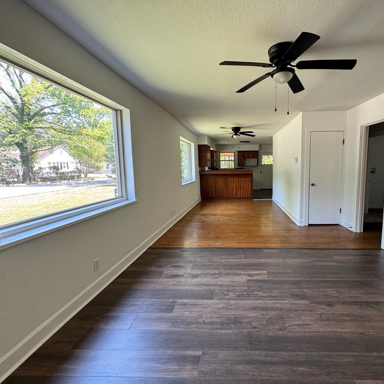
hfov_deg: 82.7
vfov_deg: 84.0
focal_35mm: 17
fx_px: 213
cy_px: 191
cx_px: 235
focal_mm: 2.22
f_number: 2.2
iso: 160
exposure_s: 1/99
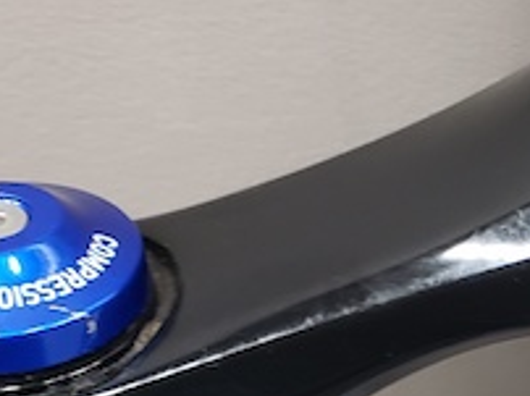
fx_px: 1575
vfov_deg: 13.3
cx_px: 790
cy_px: 635
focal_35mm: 103
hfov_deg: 17.3
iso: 250
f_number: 2.4
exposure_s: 1/30
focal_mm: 4.3
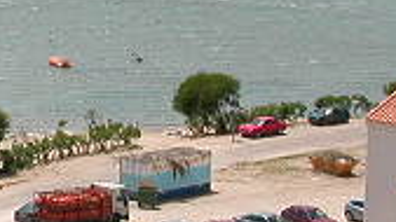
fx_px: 1606
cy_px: 138
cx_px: -26
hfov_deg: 13.8
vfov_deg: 7.9
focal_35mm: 153
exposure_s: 1/867
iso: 100
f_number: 4.5
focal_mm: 5.6
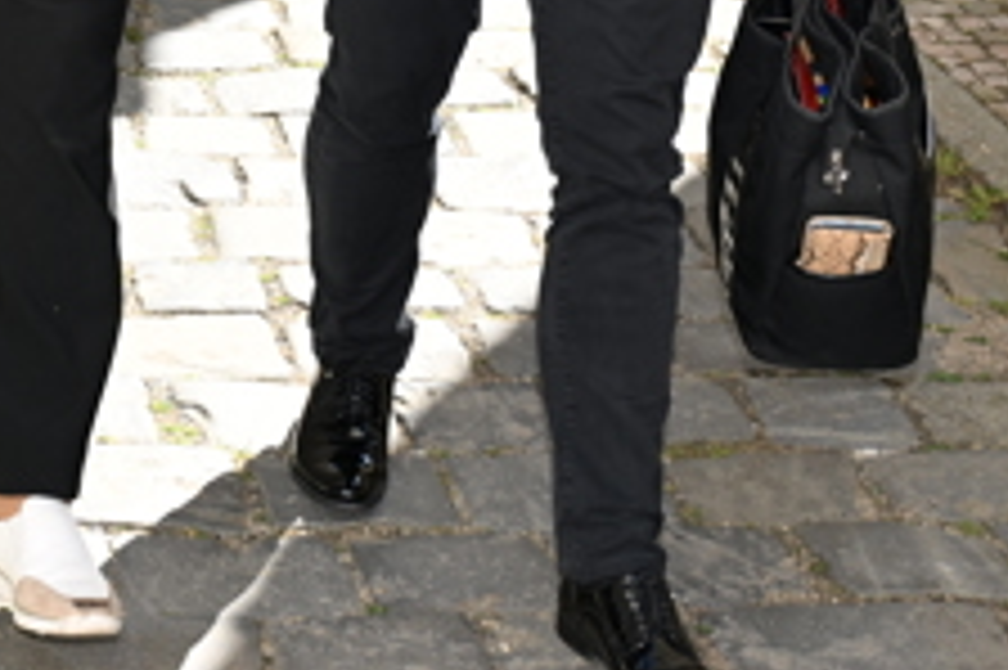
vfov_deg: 12.2
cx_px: 112
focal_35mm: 108
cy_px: -225
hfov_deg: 18.6
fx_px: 3022
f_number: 5.6
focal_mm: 35
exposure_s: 1/500
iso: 320
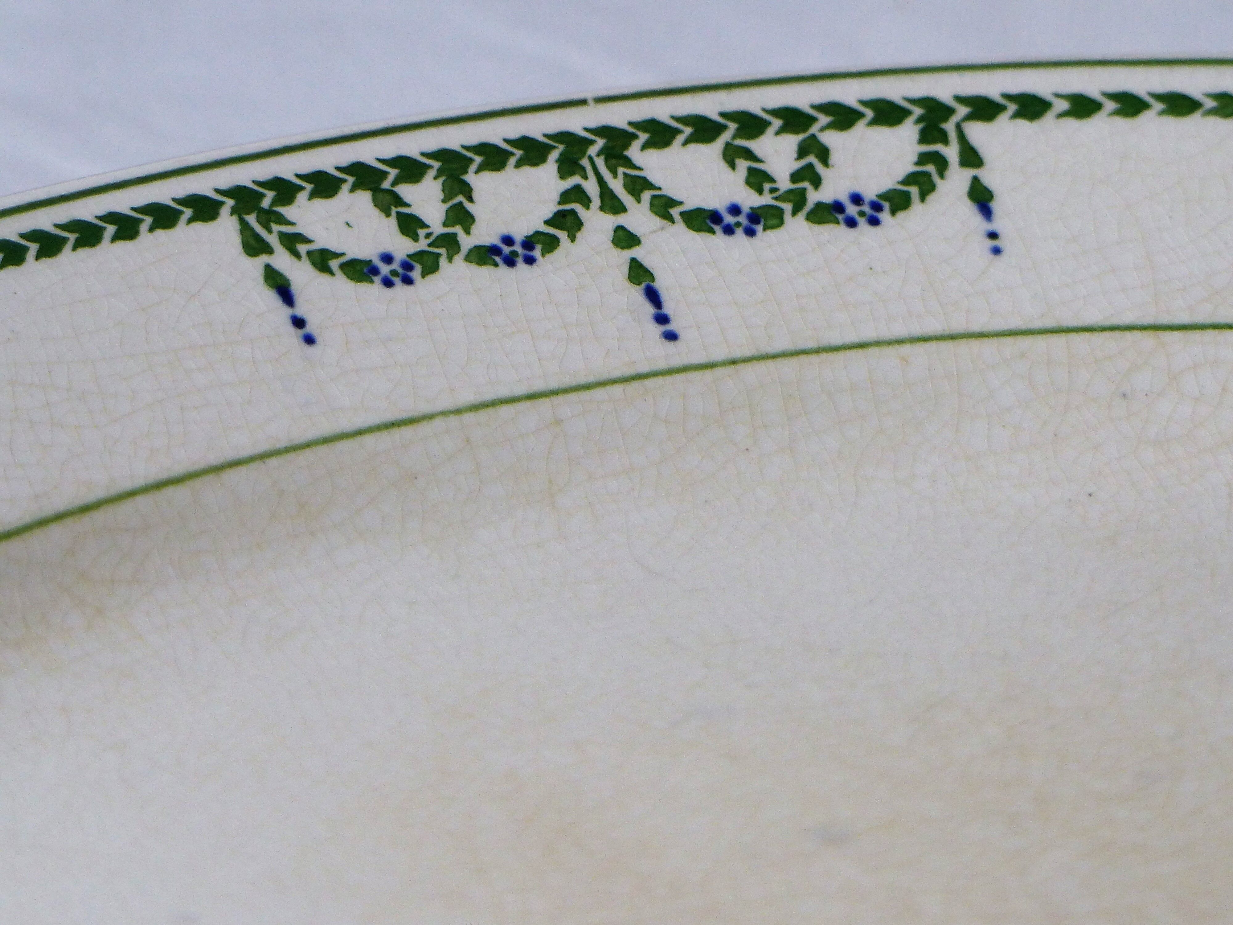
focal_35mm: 380
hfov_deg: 5.2
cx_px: 616
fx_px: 13535
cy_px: 462
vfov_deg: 3.9
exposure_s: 1/100
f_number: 2.8
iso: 200
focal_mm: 62.1
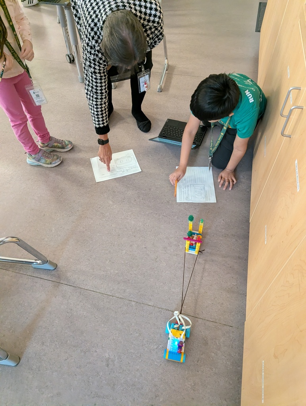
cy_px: 203
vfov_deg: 71.5
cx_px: 153
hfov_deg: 56.9
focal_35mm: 24
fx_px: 282
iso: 3049
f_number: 1.85
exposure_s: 1/169
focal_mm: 6.81
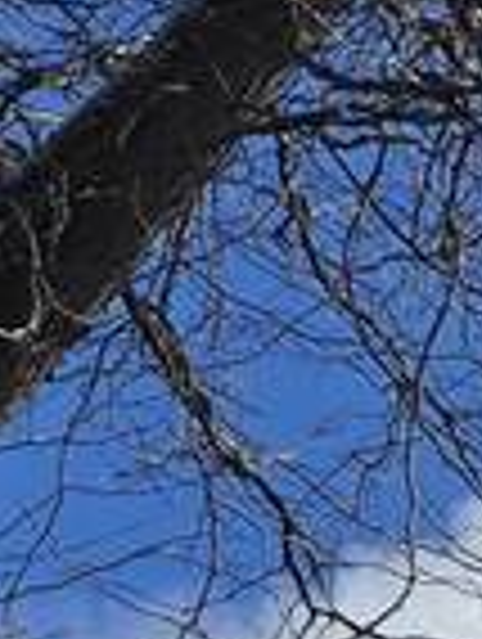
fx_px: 2869
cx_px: 1396
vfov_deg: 9.7
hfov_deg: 8.3
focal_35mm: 155
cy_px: 1935
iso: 12
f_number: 1.7
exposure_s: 1/1304
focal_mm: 6.3
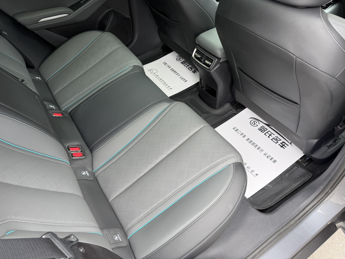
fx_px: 239
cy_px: 130
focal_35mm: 24
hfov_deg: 71.6
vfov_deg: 56.8
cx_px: 172
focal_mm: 6.76
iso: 80
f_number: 1.78
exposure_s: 1/174
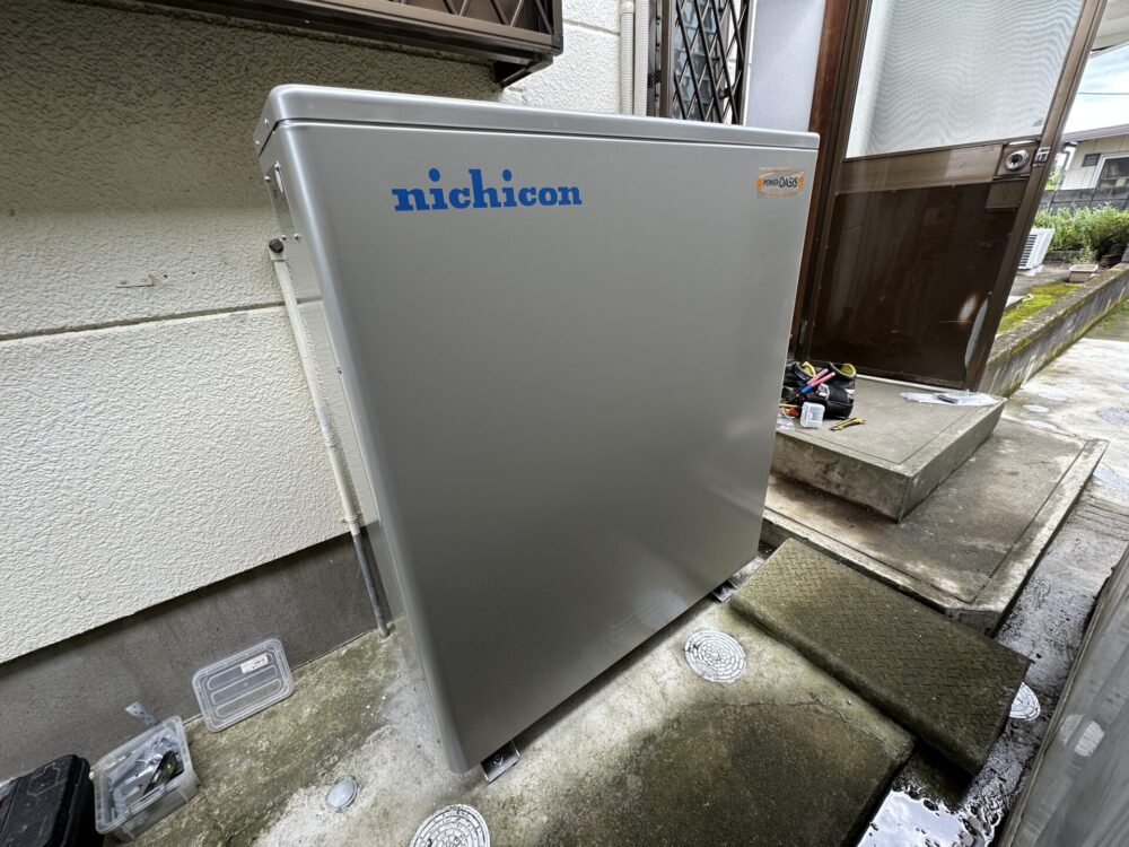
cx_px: 564
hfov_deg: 102.1
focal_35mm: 14
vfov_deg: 85.7
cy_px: 424
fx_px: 457
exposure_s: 1/99
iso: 50
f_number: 2.2
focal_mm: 2.22
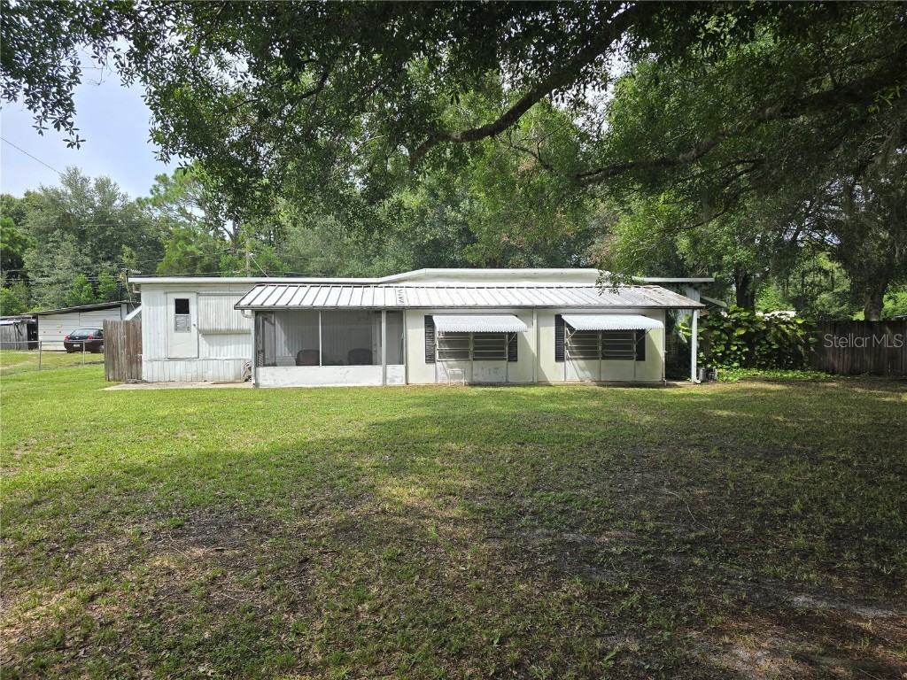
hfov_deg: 73.9
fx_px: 603
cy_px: 340
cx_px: 454
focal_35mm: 23
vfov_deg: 58.9
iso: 12
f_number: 1.7
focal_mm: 6.3
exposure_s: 1/335
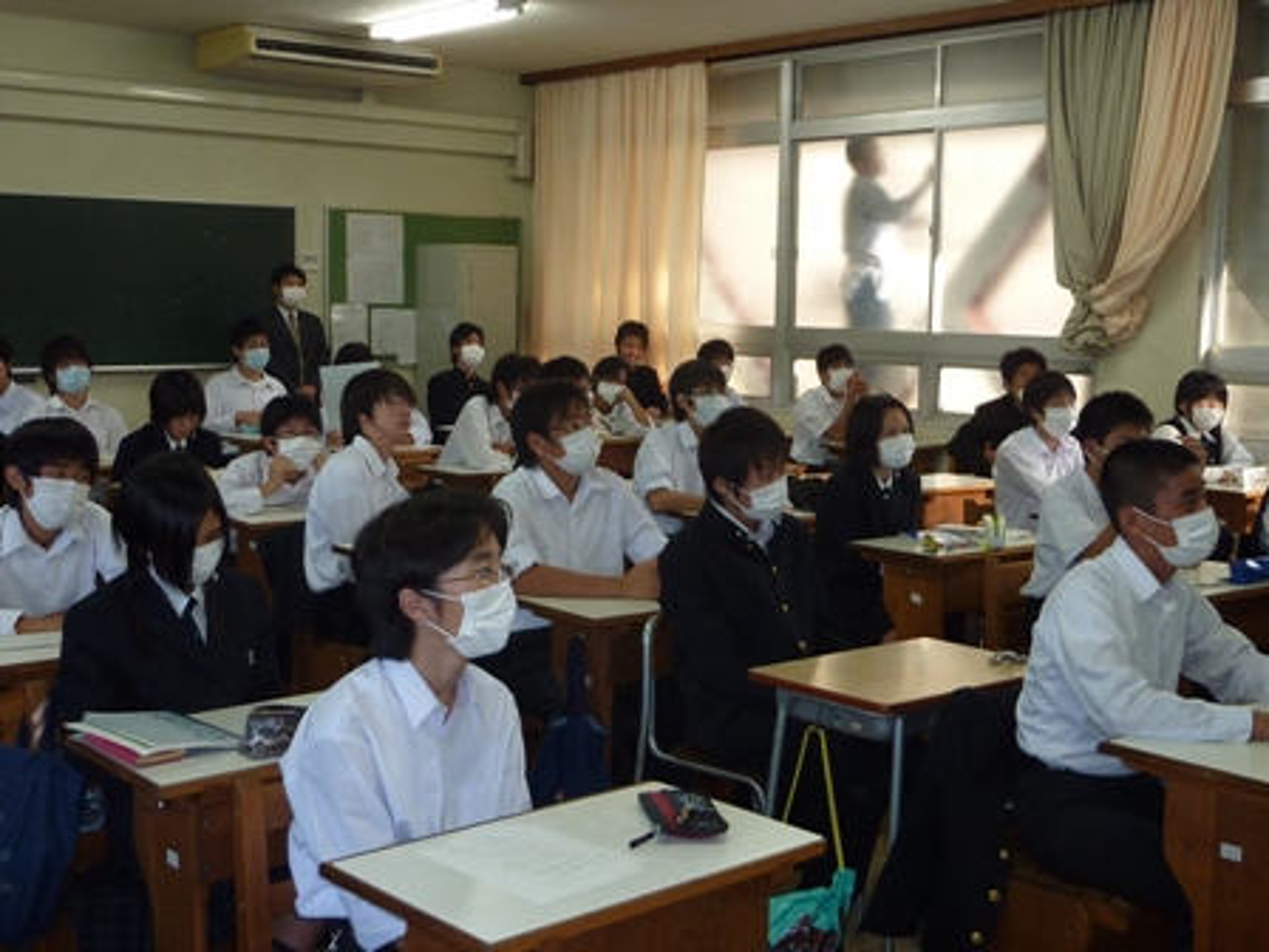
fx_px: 1613
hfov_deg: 42.9
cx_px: 634
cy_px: 476
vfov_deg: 32.9
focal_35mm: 44
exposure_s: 1/30
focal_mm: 5
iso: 100
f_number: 3.4
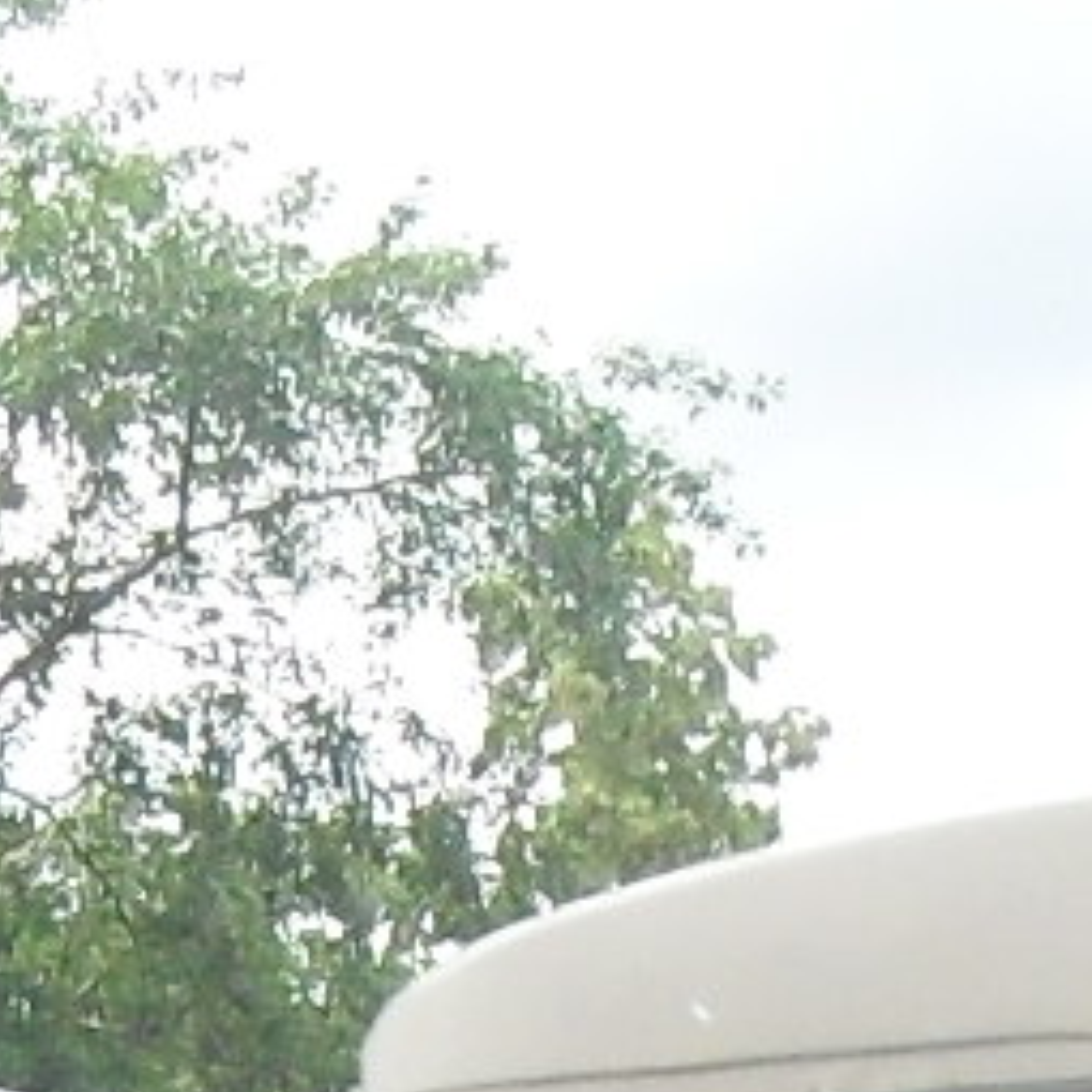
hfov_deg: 6.4
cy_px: 3040
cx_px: 1546
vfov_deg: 6.1
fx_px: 9636
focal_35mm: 270
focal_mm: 6.3
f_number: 2.8
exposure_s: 1/250
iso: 80
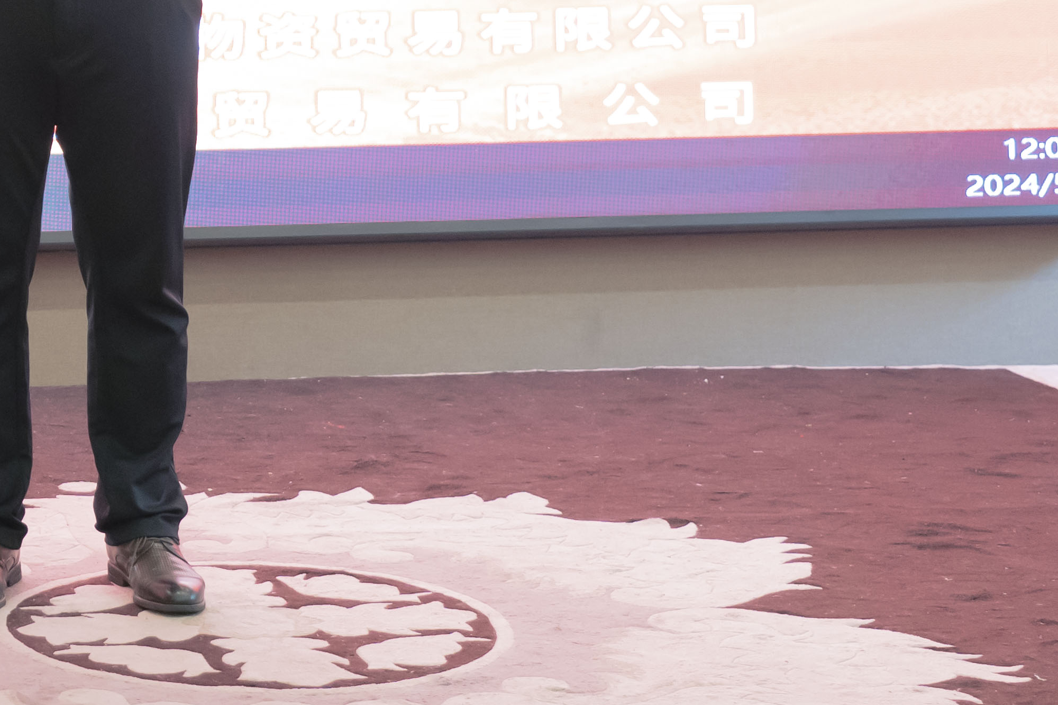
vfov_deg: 12.6
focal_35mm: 105
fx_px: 3085
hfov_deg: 18.1
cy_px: -242
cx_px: -330
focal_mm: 35
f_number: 4
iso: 2500
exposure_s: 1/100
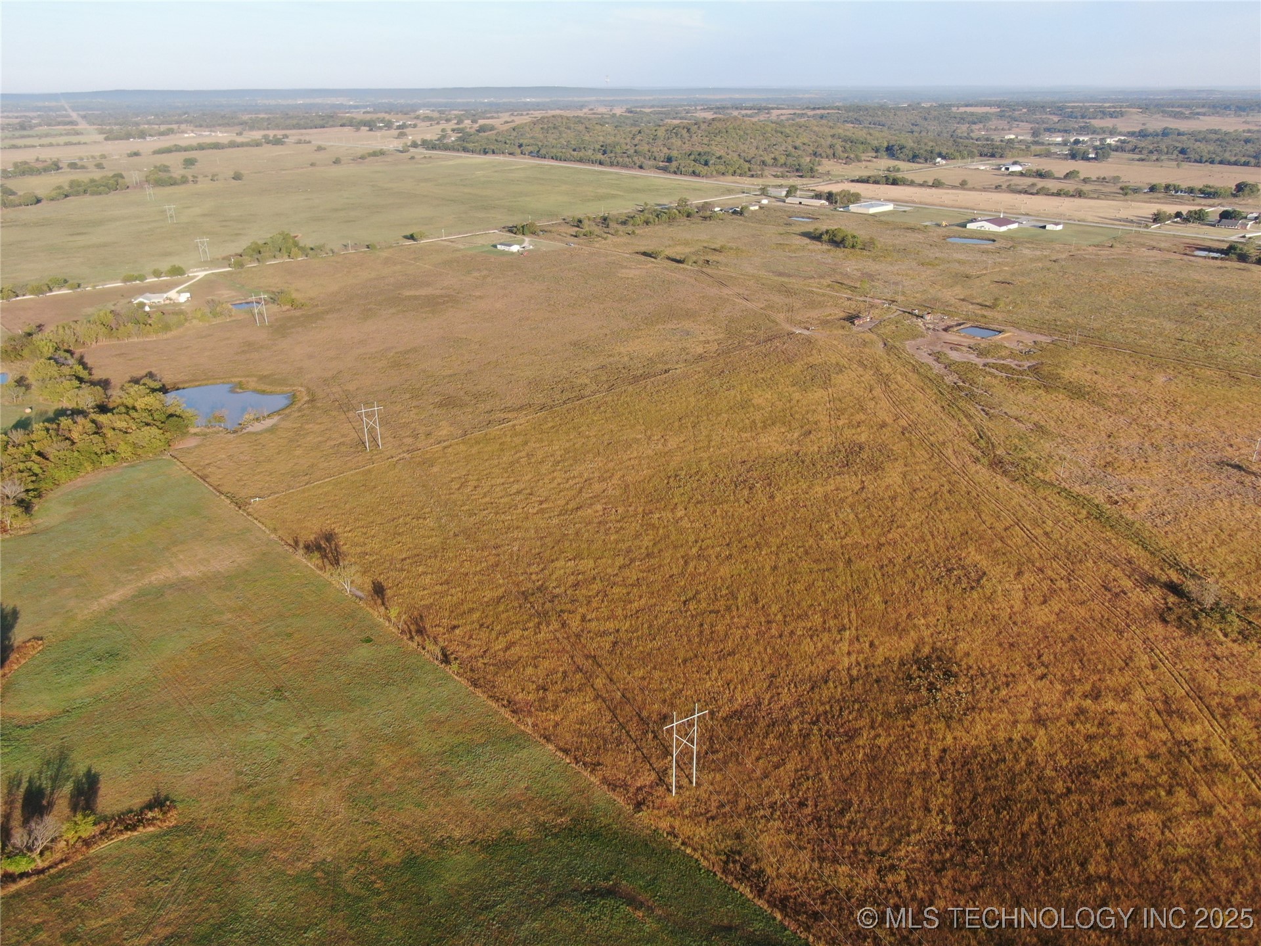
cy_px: 473
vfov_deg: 56.8
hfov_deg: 71.6
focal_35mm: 24
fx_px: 874
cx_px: 630
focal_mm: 4.39
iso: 100
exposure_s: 1/500
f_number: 2.8
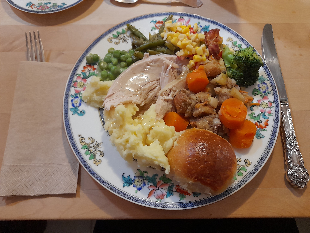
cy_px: 116
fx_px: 224
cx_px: 155
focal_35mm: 25
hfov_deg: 69.4
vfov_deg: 54.9
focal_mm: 4.6
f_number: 2
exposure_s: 1/33
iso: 250
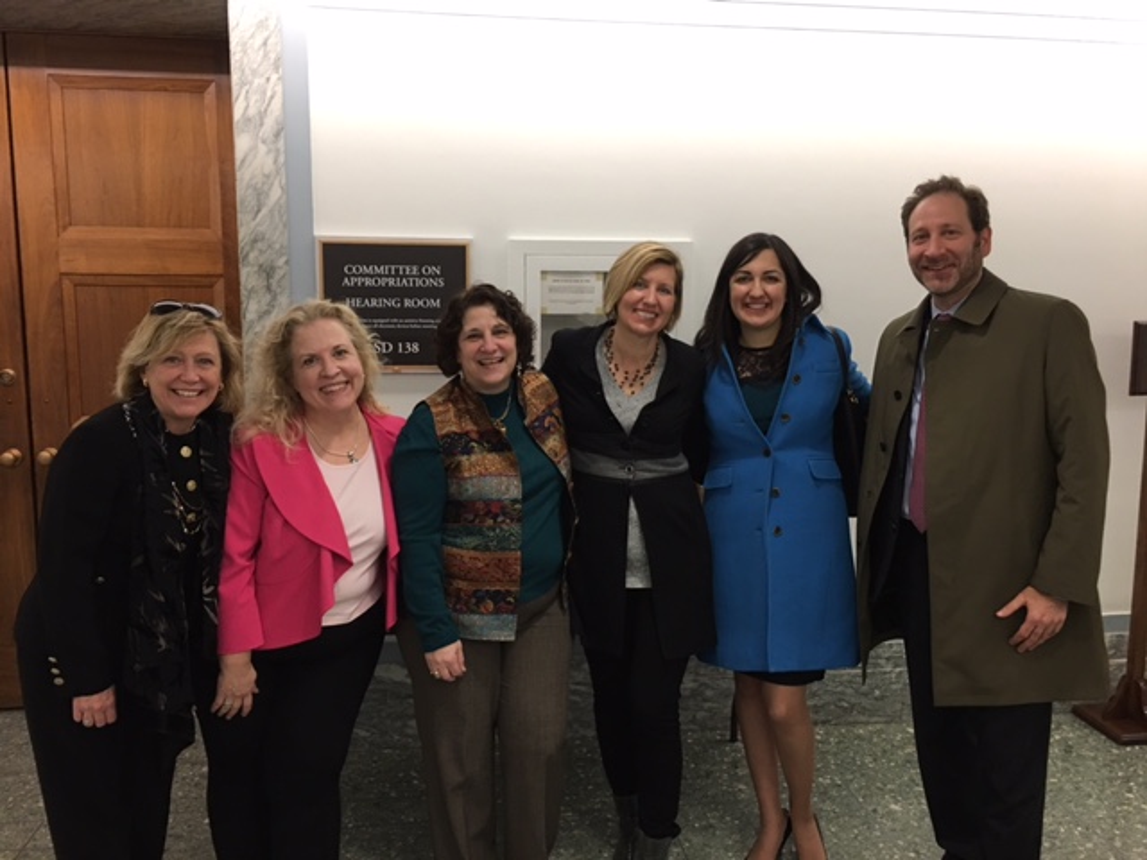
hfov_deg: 61.7
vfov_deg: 48.2
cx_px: 574
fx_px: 961
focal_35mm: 29
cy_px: 430
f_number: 2.2
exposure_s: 1/15
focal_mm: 4.15
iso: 50
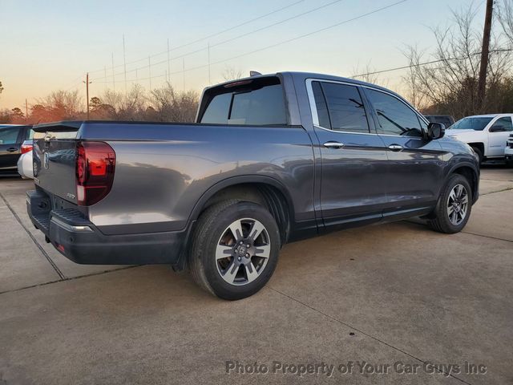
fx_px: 385
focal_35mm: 26
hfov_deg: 67.3
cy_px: 192
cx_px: 256
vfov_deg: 53.1
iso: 50
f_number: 2.4
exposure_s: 1/120
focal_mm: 4.3
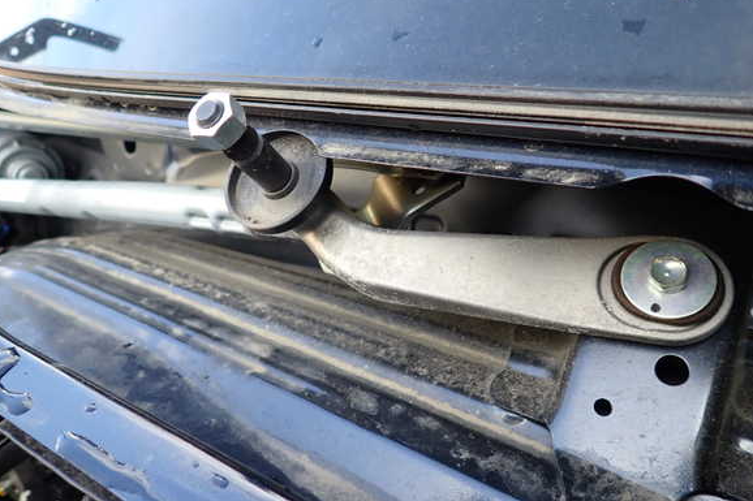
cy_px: 254
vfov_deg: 47.9
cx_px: 382
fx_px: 565
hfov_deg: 67.4
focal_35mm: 27
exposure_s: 1/200
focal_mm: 4.5
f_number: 2
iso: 100
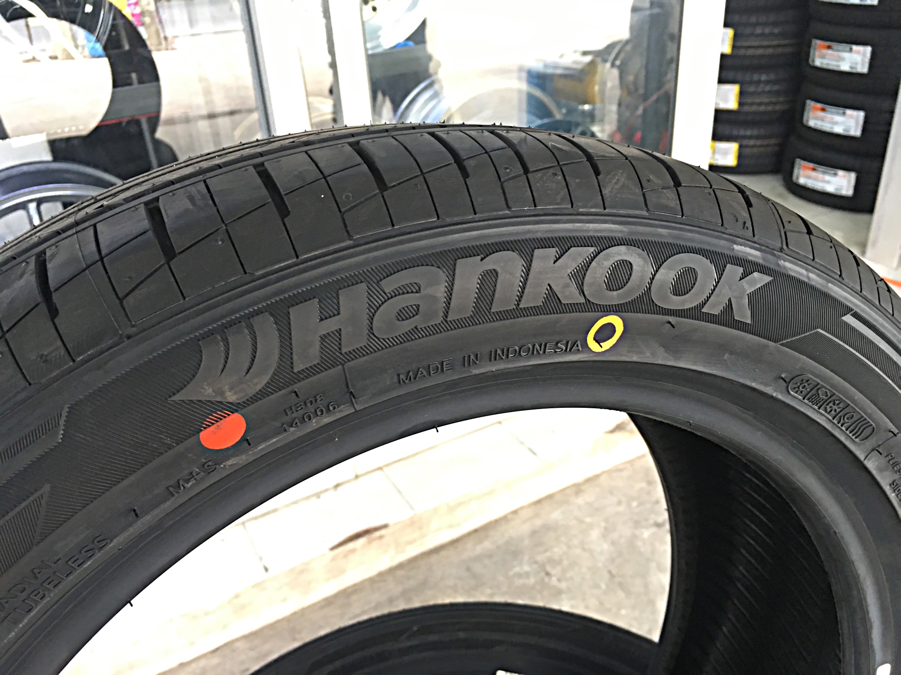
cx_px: 450
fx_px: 755
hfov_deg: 61.7
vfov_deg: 48.2
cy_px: 338
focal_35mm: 29
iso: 80
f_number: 2.2
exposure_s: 1/17
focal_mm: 4.15
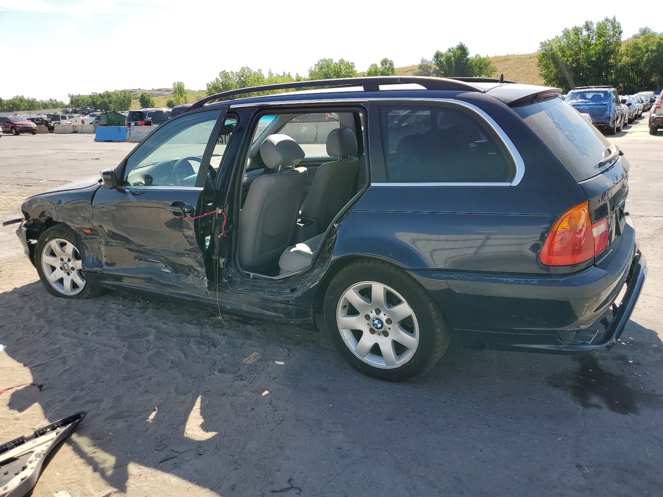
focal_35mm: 26
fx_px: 498
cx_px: 332
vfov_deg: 53.1
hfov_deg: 67.3
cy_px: 248
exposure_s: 1/2000
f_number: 1.5
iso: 50
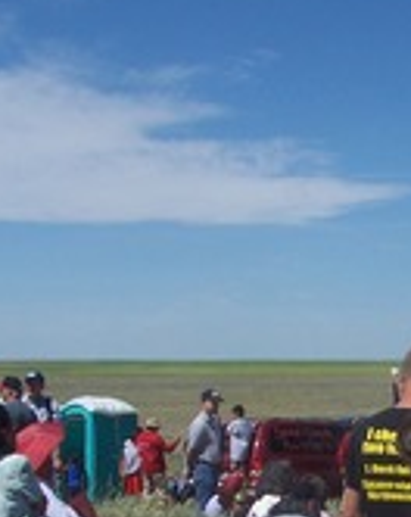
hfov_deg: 13.2
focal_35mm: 112
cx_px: 554
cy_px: 487
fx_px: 1709
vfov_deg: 16.9
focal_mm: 6.3
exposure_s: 1/640
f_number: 5.6
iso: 80
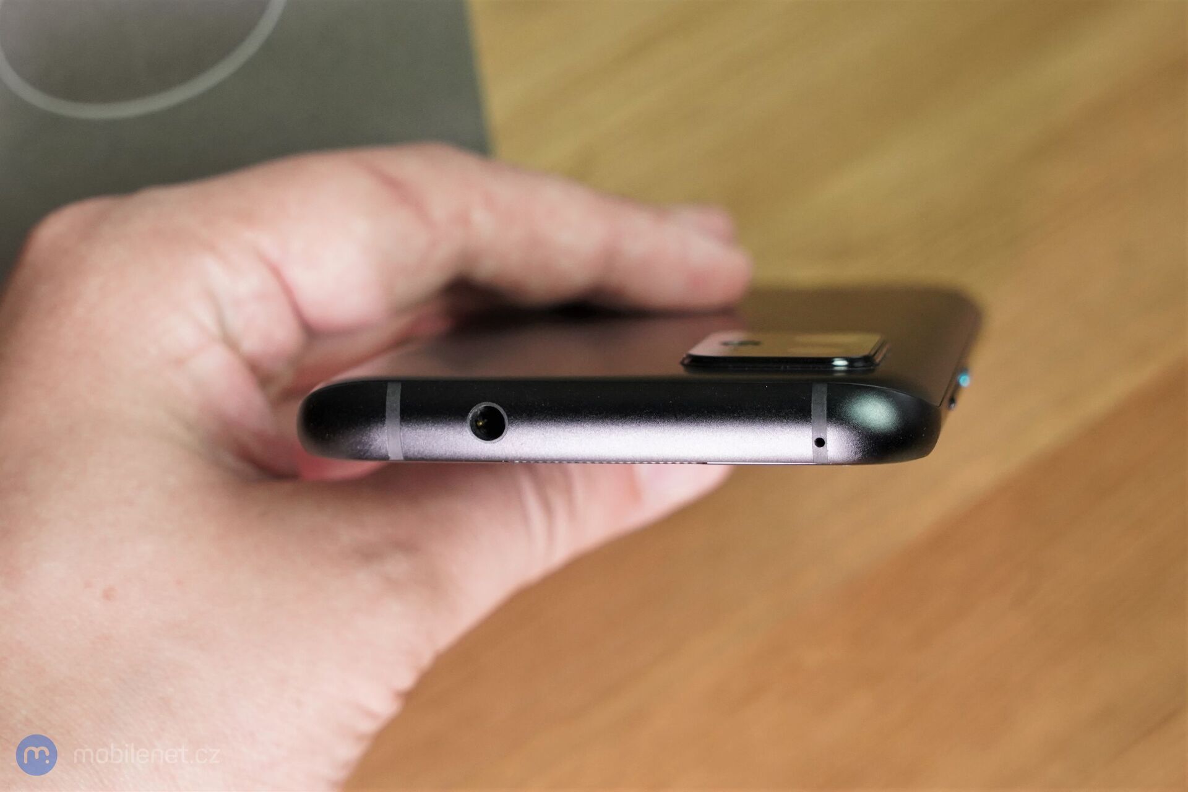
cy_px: 396
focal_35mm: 65
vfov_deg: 20.9
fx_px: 2145
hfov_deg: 31.0
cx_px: 594
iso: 2500
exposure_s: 1/200
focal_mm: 65
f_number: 8
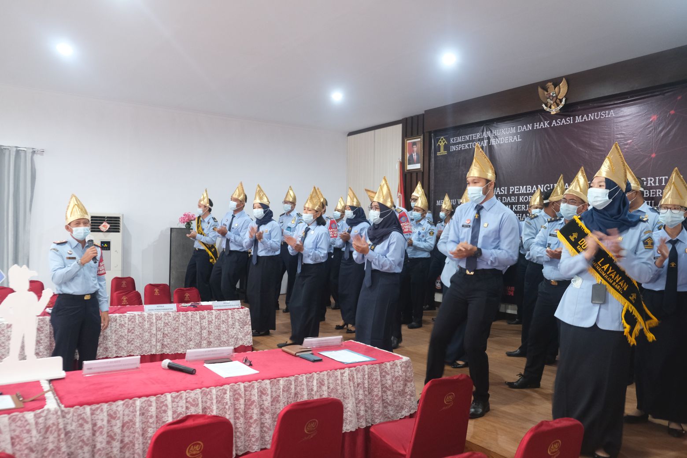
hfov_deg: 65.5
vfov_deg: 46.4
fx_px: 534
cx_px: 344
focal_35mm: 28
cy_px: 229
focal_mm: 18.8
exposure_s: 1/30
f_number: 2.8
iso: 1600
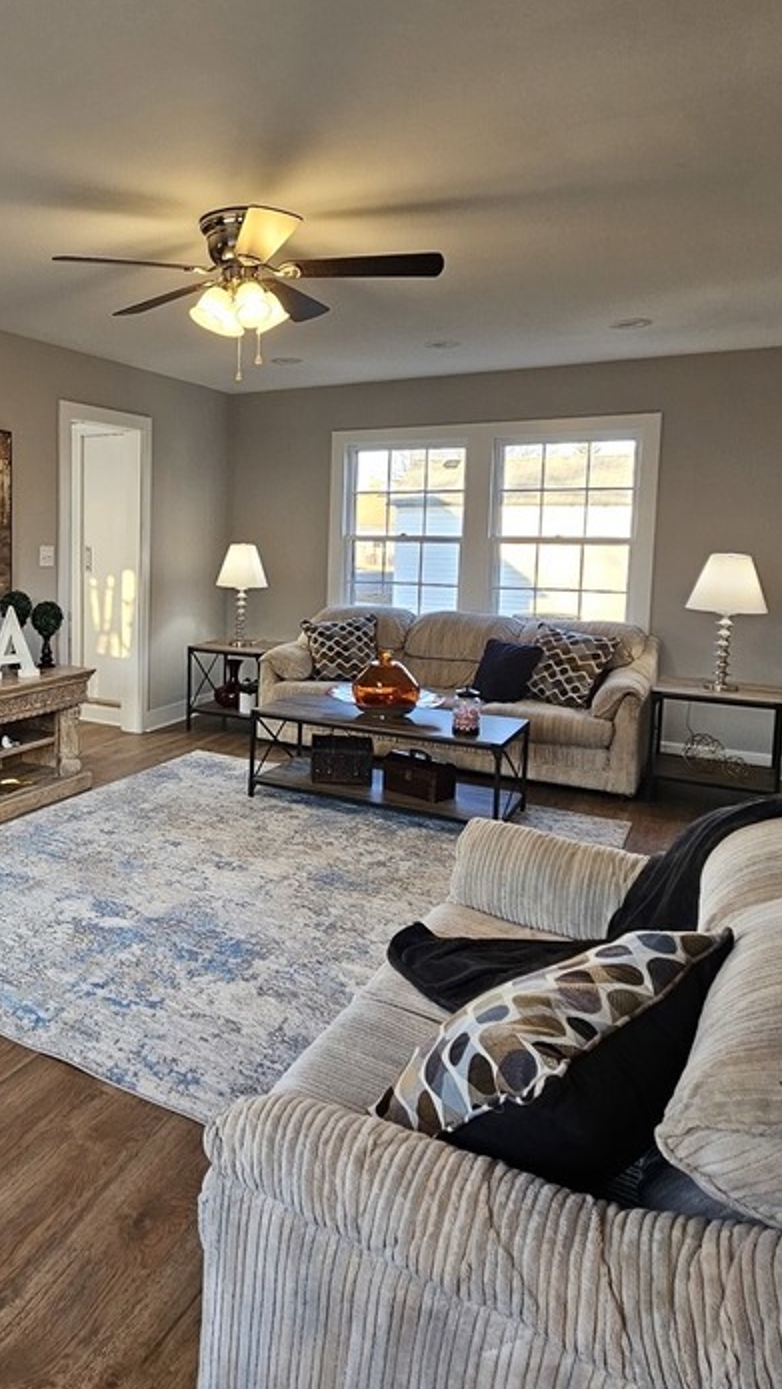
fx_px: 811
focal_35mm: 22
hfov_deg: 47.9
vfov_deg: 80.9
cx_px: 130
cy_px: 622
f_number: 2.2
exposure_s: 1/60
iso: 100
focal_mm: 2.2
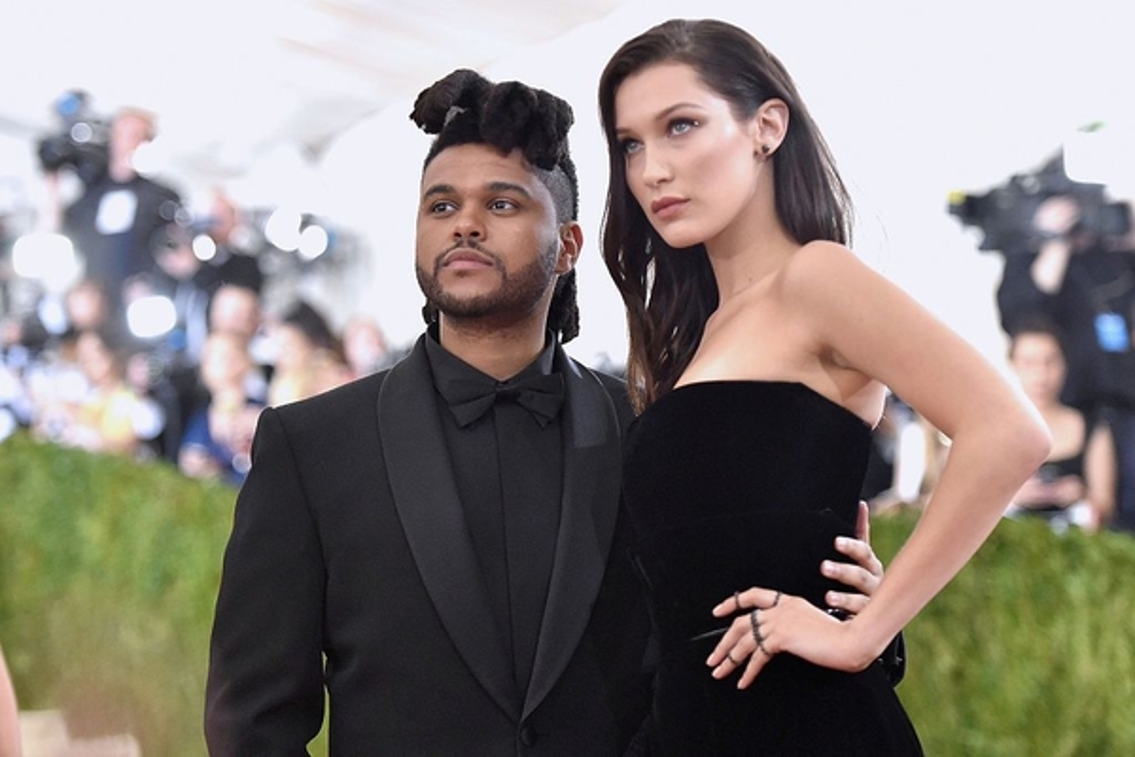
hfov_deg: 20.8
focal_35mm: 98
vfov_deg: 14.0
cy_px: 378
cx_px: 568
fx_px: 3089
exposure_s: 1/1000
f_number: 2.8
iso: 3200
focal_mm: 98
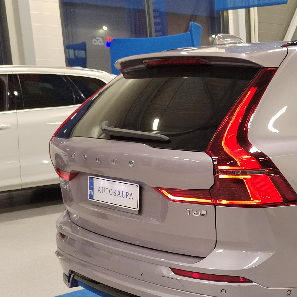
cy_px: 228
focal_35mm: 62
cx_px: 333
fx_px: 602
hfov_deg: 25.5
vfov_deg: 27.3
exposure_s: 1/100
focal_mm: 5.52
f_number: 1.9
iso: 1053
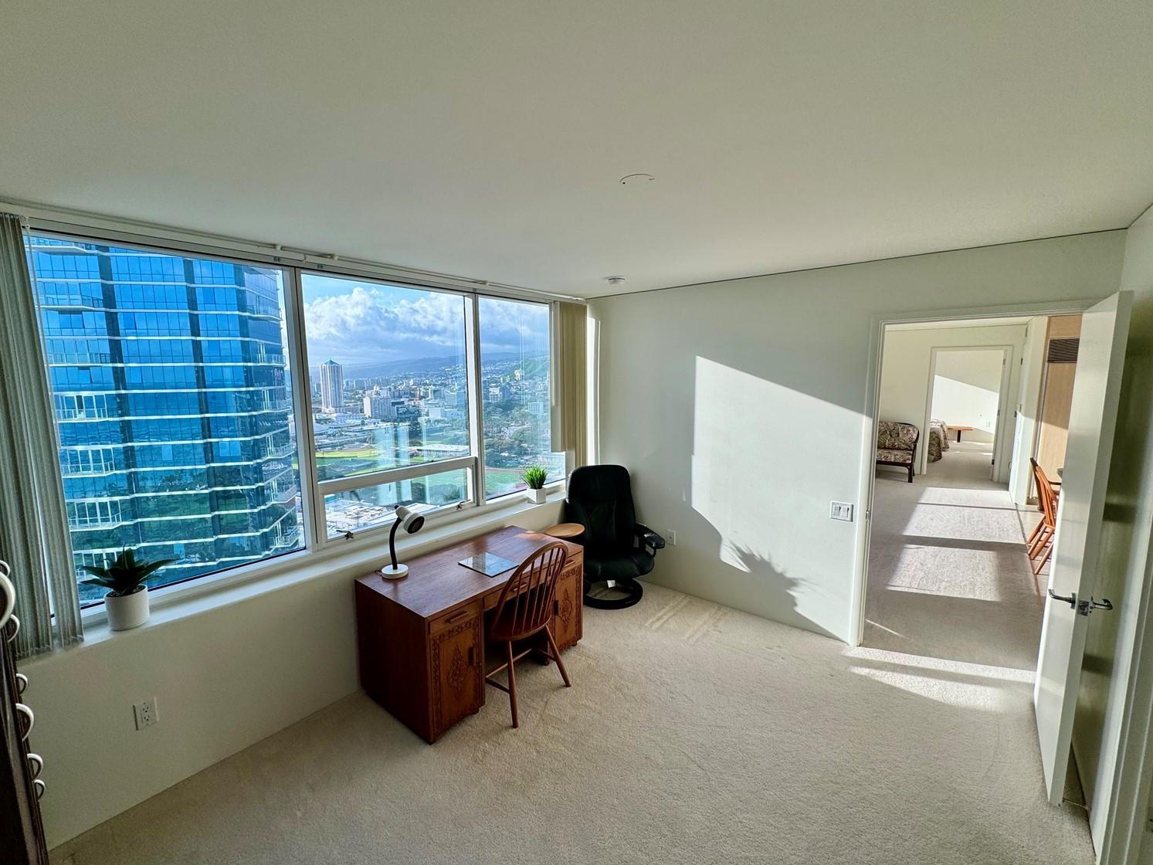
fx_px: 500
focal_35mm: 15
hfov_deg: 98.1
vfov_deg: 81.8
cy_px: 438
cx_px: 550
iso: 40
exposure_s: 1/331
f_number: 2.2
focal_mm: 2.22
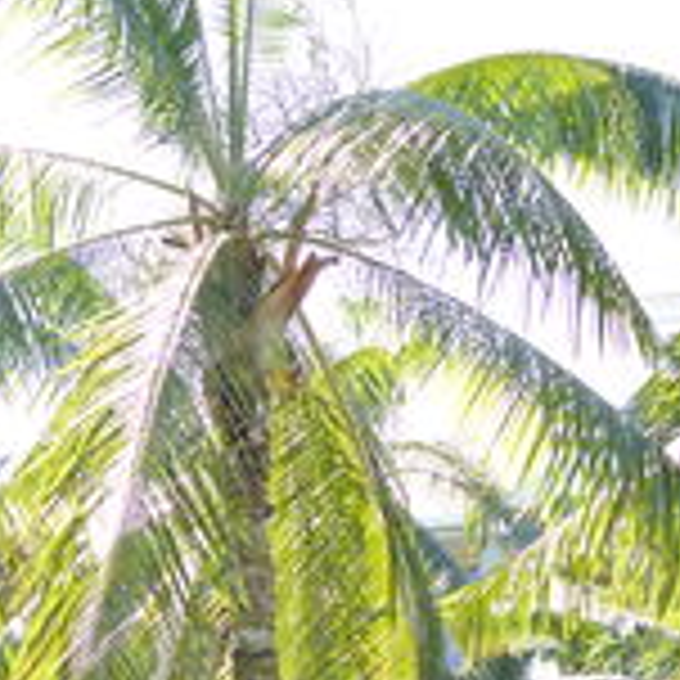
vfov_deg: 12.2
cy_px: 655
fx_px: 3141
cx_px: 464
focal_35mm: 141
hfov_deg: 12.3
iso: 400
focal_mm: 35
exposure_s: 1/640
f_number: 3.5
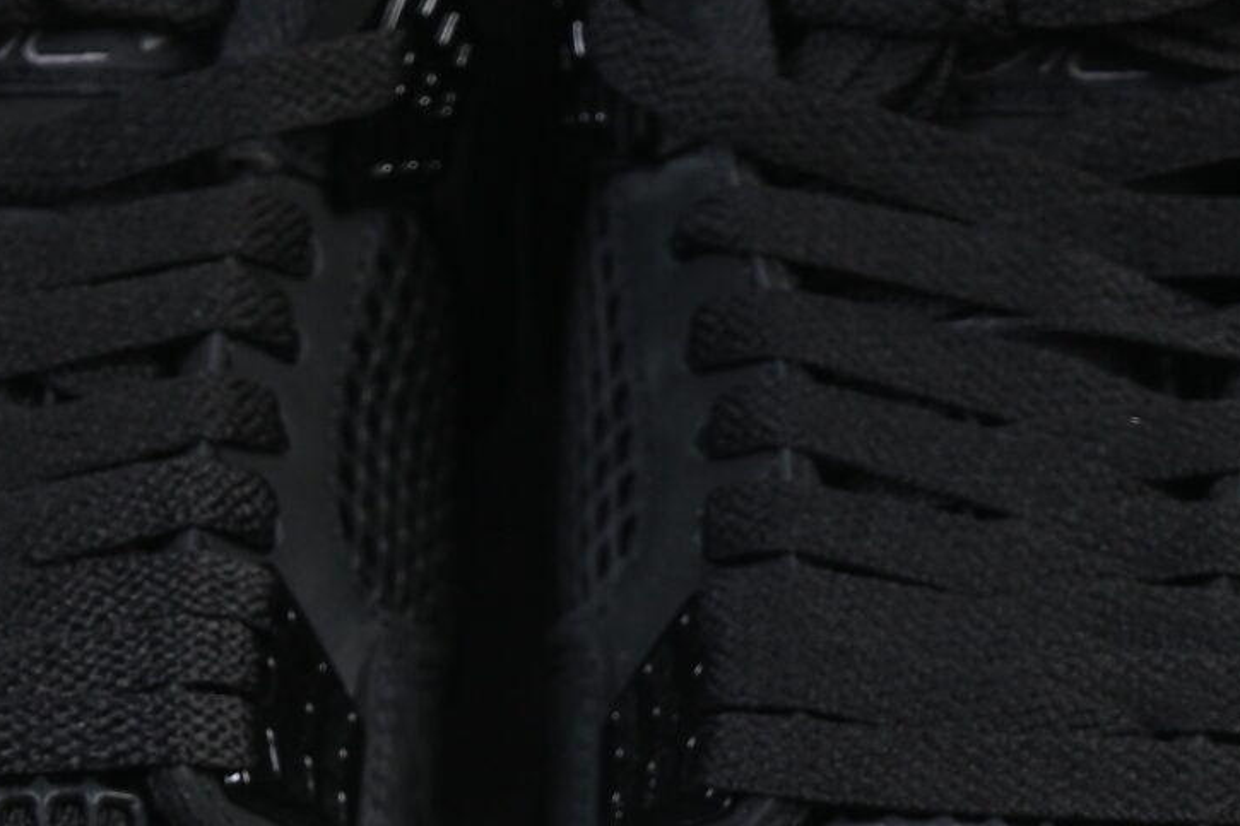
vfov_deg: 5.2
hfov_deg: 7.8
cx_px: 498
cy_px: 959
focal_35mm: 265
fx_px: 9125
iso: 160
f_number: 6.3
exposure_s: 1/60
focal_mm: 50
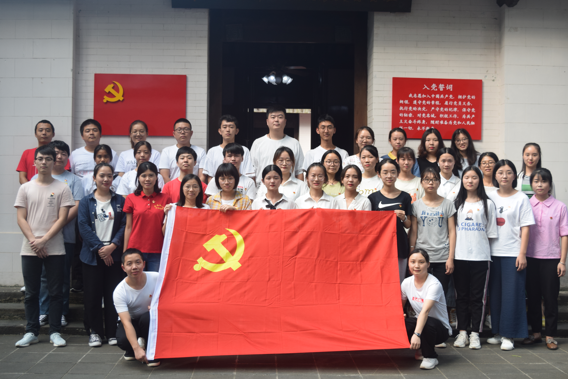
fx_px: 702
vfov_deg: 30.2
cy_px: 185
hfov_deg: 44.0
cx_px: 284
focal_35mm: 45
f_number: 6.3
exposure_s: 1/160
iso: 400
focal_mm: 29
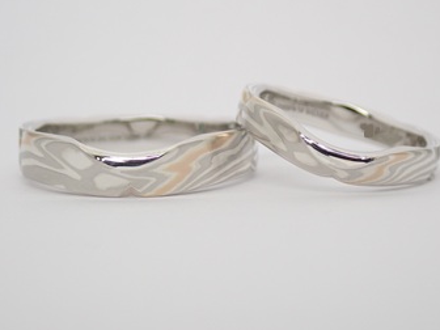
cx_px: 227
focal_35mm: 103
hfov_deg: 19.1
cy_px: 150
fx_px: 1309
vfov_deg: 14.4
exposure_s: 1/125
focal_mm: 13.65
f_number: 4.1
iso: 200
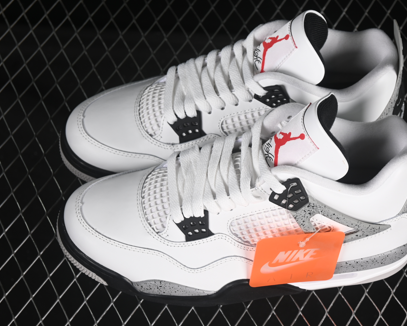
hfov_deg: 22.0
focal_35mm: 87
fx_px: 1048
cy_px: 161
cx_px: 237
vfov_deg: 17.7
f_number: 7.1
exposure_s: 1/80
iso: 160
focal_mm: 50
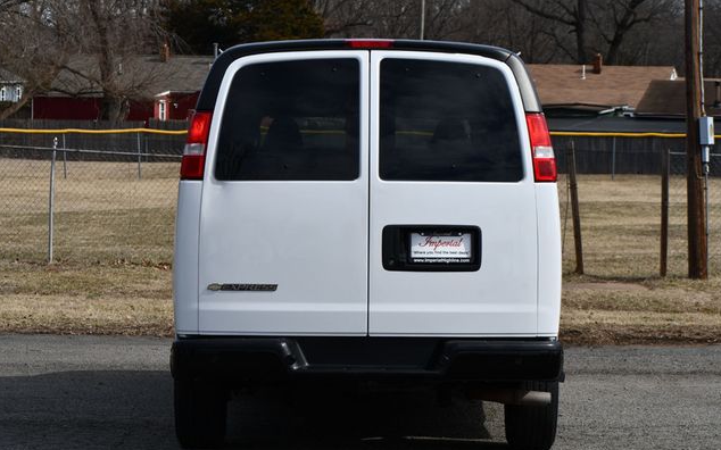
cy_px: 223
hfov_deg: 19.3
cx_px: 360
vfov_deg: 12.1
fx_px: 2122
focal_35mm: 108
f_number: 9
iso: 100
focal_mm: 70
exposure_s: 1/320
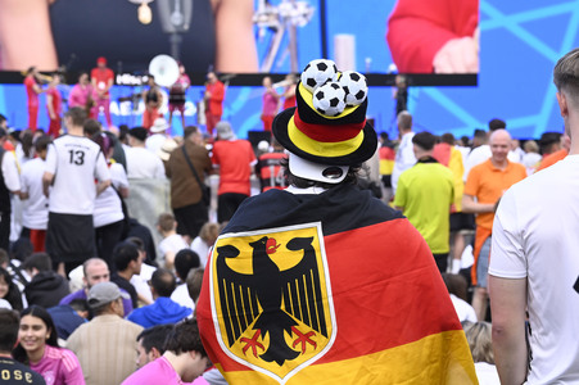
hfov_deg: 15.2
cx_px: 290
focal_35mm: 135
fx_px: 2170
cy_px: 192
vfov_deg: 10.1
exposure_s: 1/320
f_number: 10
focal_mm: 135
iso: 1250
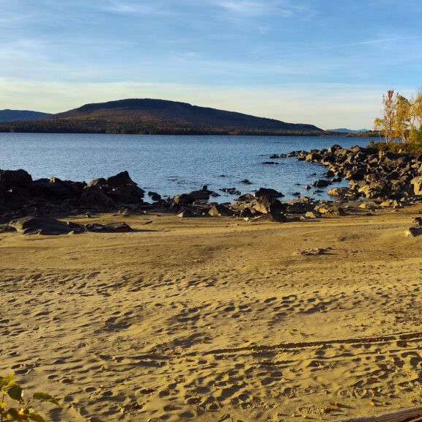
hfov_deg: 44.8
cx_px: 339
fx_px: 483
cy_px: 177
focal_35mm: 35
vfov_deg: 47.0
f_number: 1.8
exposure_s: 1/823
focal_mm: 5.56
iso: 100
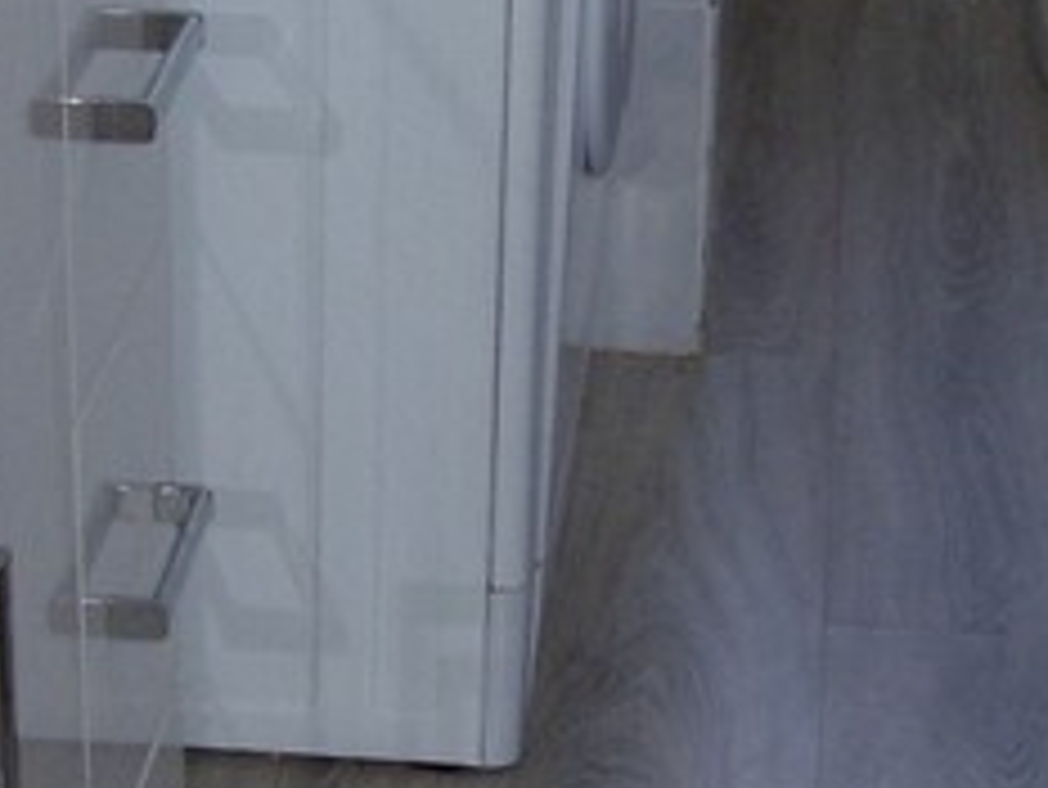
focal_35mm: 103
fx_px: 3120
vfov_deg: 14.3
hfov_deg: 19.1
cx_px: 436
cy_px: 149
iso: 141
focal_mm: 5.8
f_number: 2.9
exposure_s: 1/30
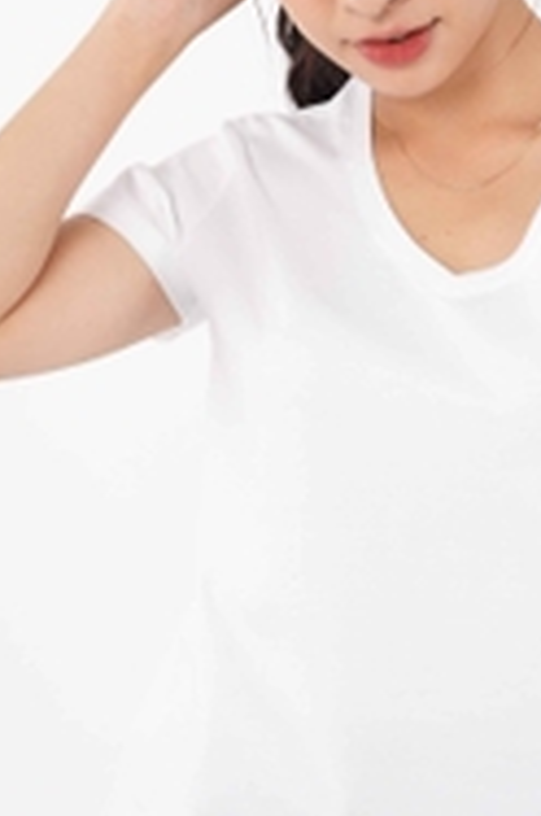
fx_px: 2851
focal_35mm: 126
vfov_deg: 16.3
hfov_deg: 10.8
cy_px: 497
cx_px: 480
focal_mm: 33
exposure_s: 1/160
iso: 100
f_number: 4
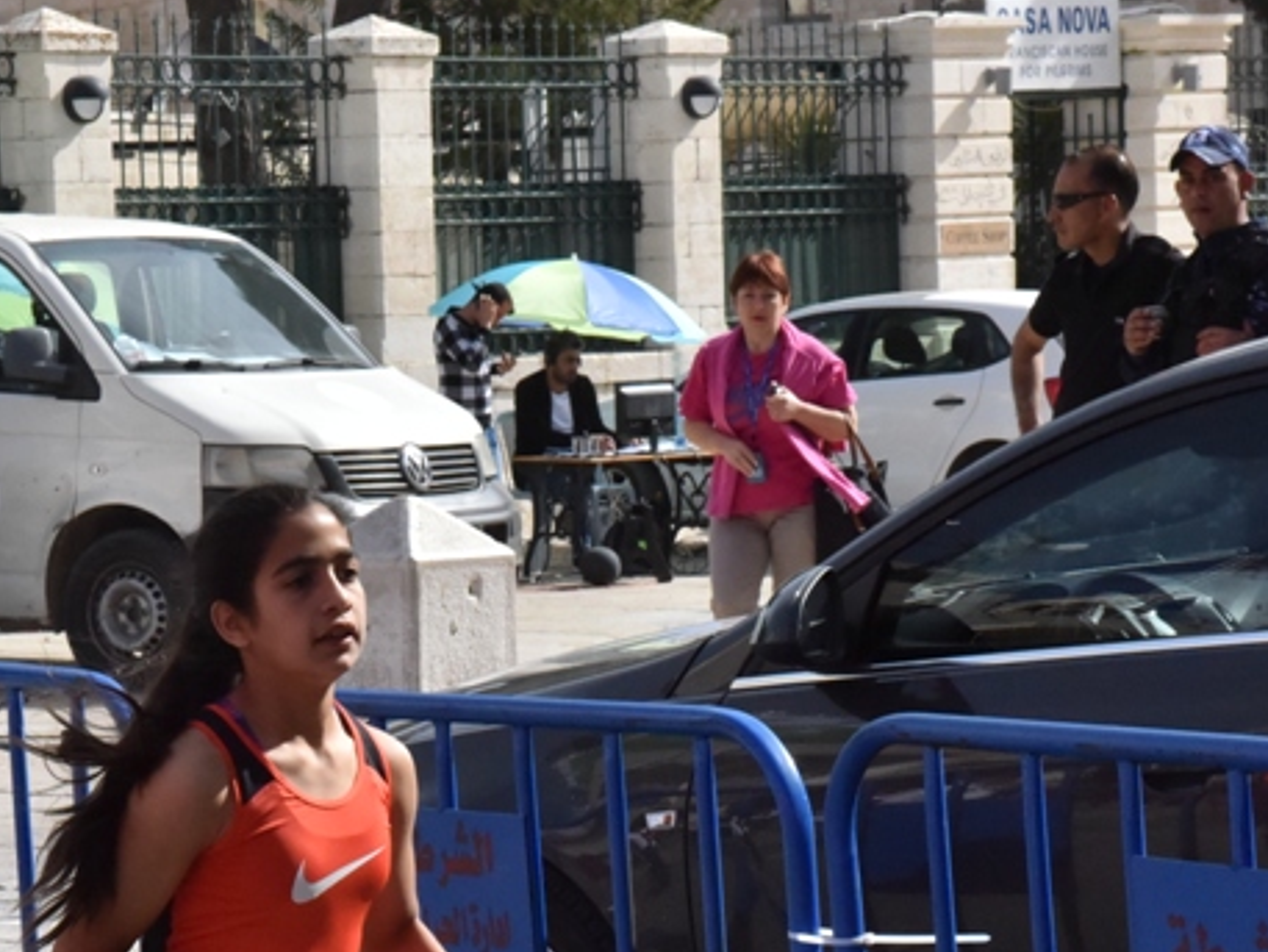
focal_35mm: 168
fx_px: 6156
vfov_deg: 8.8
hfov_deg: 11.7
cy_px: 770
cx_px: 436
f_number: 20
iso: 2500
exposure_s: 1/1600
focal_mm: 78
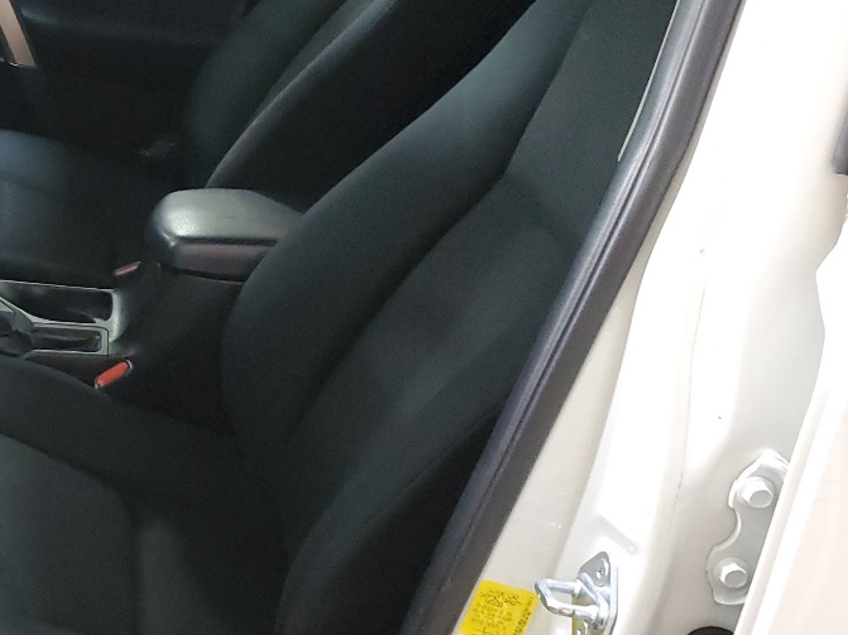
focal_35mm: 62
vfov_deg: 23.6
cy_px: 302
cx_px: -94
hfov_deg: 28.3
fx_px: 1519
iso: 355
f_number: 1.5
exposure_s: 1/60.2
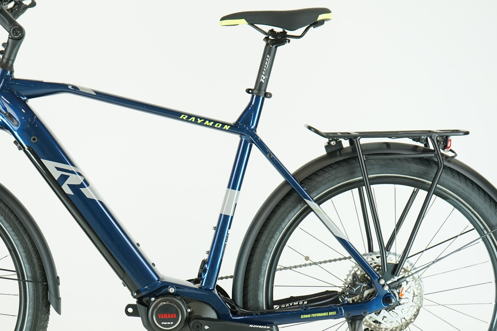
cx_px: 154
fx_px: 1160
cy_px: 197
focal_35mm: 84
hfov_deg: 24.0
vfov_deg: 16.3
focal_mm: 53
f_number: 5.6
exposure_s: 1/200
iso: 1600
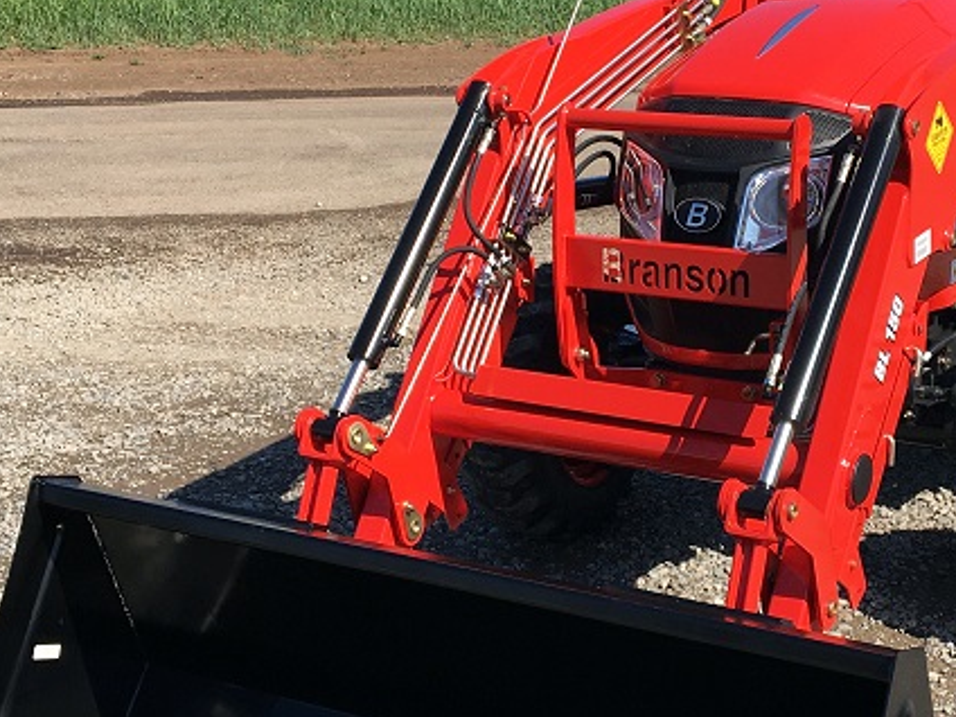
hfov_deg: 27.9
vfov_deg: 21.3
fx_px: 1906
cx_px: 661
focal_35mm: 69
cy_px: 316
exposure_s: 1/1479
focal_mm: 4.15
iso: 25
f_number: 2.2
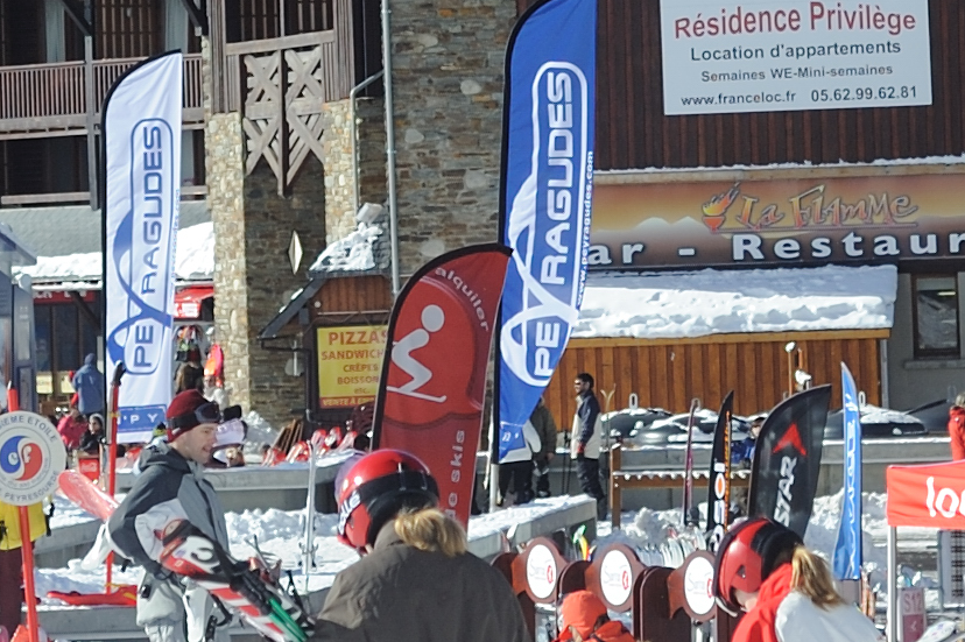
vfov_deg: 5.3
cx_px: 551
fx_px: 6885
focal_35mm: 257
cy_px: -339
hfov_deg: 8.0
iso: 200
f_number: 5.6
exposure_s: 1/2500
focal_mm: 50
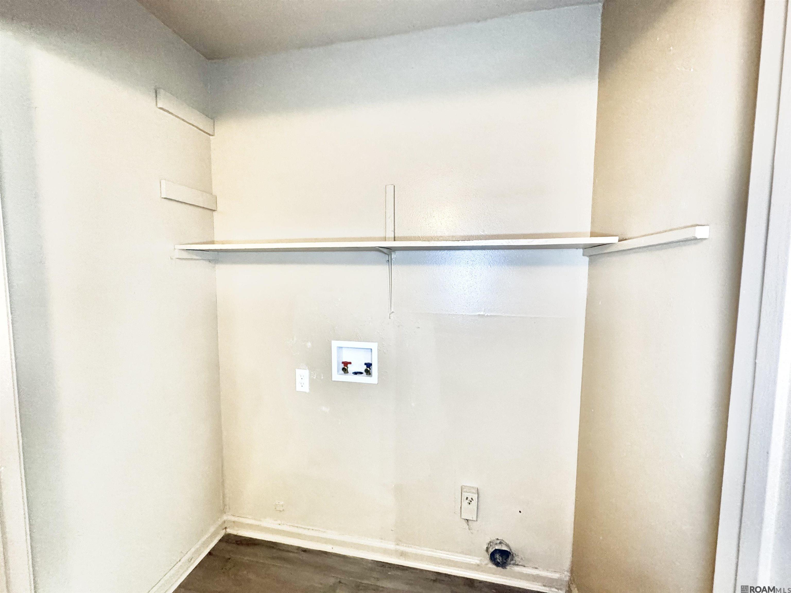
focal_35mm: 14
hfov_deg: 102.1
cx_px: 396
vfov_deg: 85.7
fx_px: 320
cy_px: 296
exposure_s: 1/60
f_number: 2.2
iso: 400
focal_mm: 2.22
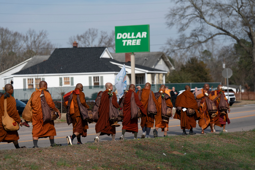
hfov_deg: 15.5
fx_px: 935
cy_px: 85
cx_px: 128
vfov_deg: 10.4
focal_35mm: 132
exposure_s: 1/5000
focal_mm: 132
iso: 250
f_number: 3.2
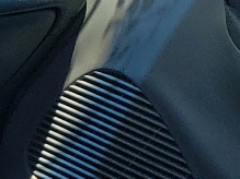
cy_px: 303
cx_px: -462
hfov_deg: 8.7
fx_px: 1317
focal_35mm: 190
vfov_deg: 7.6
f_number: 1.5
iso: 50
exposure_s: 1/1250
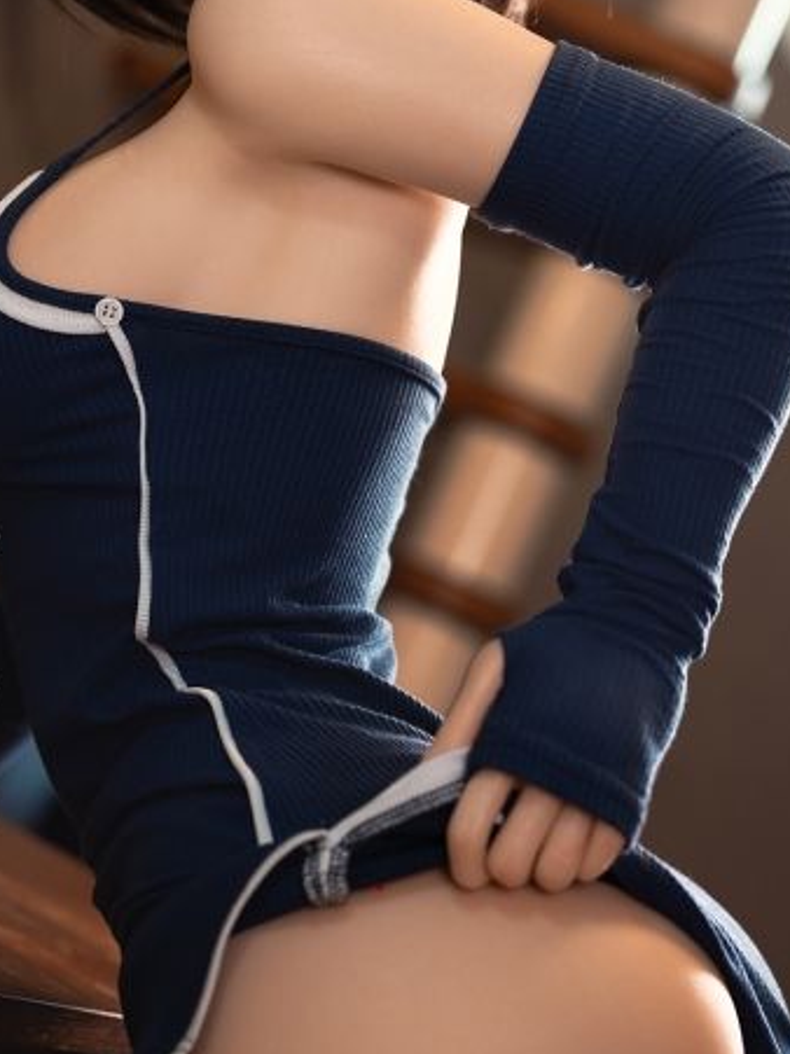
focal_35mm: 96
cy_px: 393
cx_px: 236
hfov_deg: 15.4
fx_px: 2923
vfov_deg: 20.4
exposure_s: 1/80
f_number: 2.2
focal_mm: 50
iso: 200
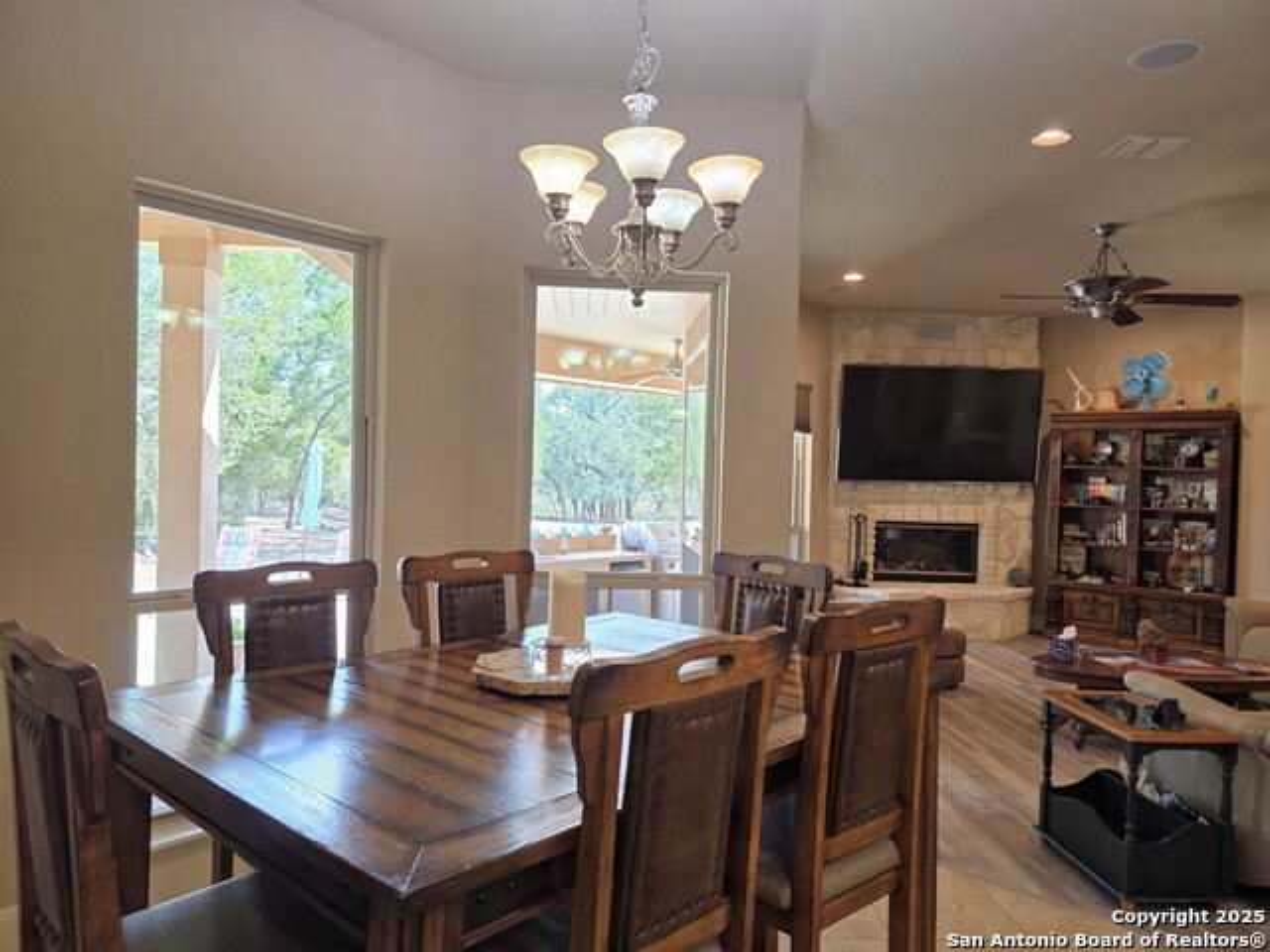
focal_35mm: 23
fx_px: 844
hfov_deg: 73.9
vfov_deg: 58.9
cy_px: 476
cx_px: 635
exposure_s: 1/120
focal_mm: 6.3
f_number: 1.7
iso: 80
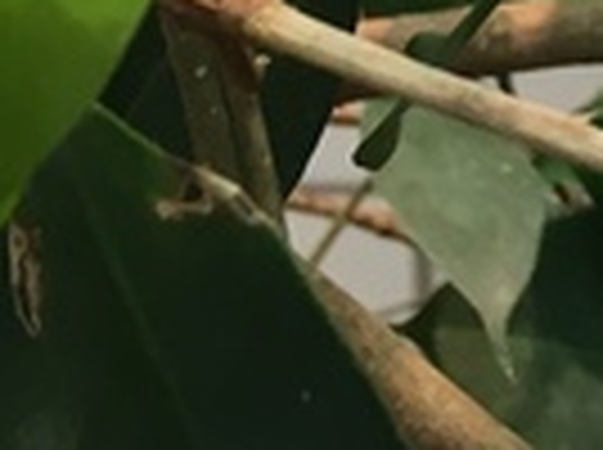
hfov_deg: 10.3
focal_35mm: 179
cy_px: -857
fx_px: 3113
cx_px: 1174
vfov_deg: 7.4
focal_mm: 4.15
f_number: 2.2
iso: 64
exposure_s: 1/33
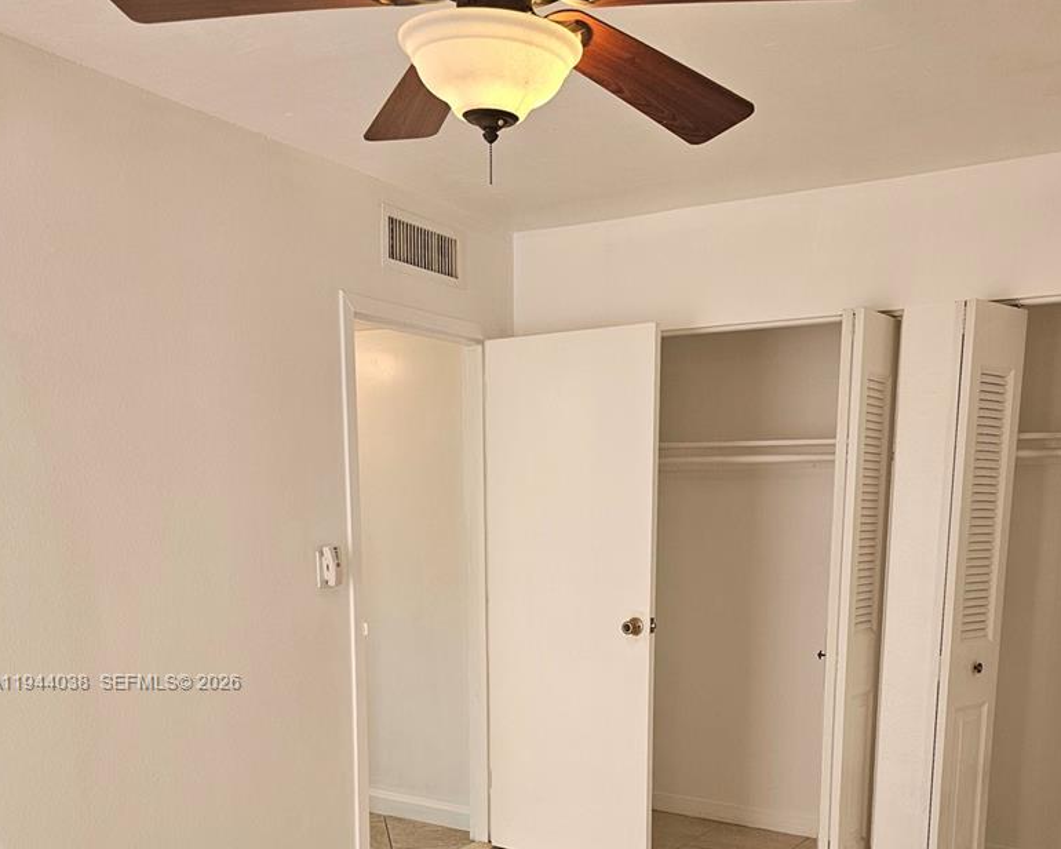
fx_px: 1099
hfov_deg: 51.4
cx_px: 605
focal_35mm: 35
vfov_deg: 40.4
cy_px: 684
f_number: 1.7
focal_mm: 6.3
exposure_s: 1/120
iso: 80
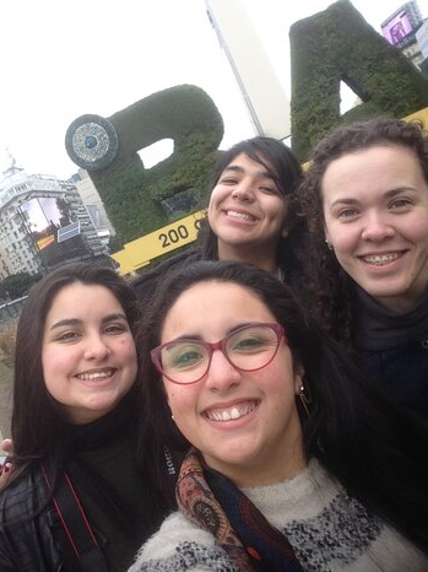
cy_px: 280
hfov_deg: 41.8
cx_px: 216
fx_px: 561
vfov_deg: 54.0
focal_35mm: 34
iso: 50
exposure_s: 1/232
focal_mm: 2.15
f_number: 2.4
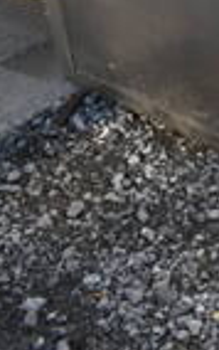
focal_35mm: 93
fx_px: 886
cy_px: -5
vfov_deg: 21.5
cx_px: 536
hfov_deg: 11.5
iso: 200
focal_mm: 18
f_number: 6.3
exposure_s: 1/200
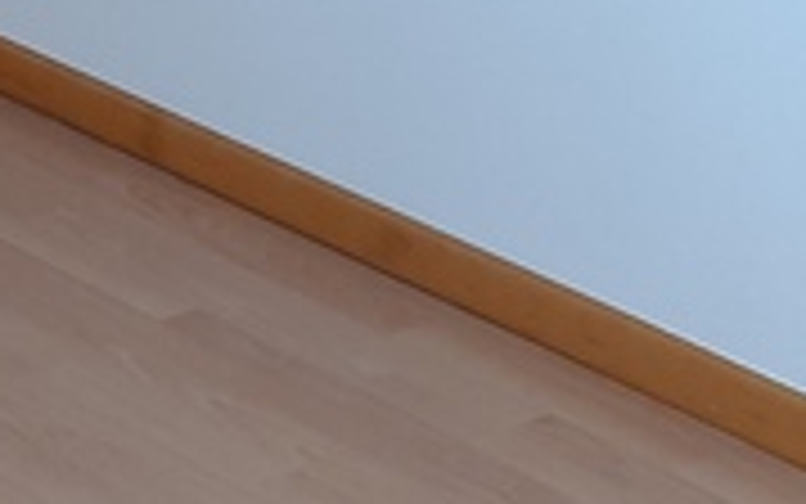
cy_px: -693
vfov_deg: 9.2
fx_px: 2813
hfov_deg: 13.3
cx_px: -959
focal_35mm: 128
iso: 80
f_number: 1.7
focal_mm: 3.93
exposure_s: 1/100
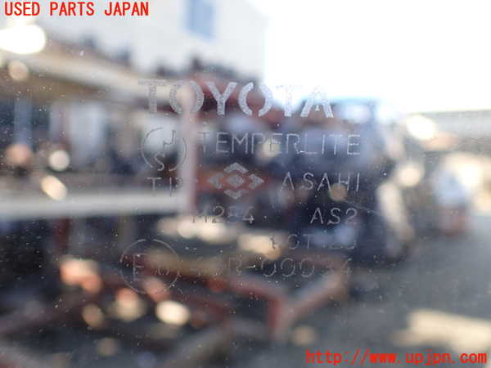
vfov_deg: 46.8
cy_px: 184
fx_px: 426
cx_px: 246
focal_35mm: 30
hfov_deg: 60.0
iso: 100
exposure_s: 1/200
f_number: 2.3
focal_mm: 5.4
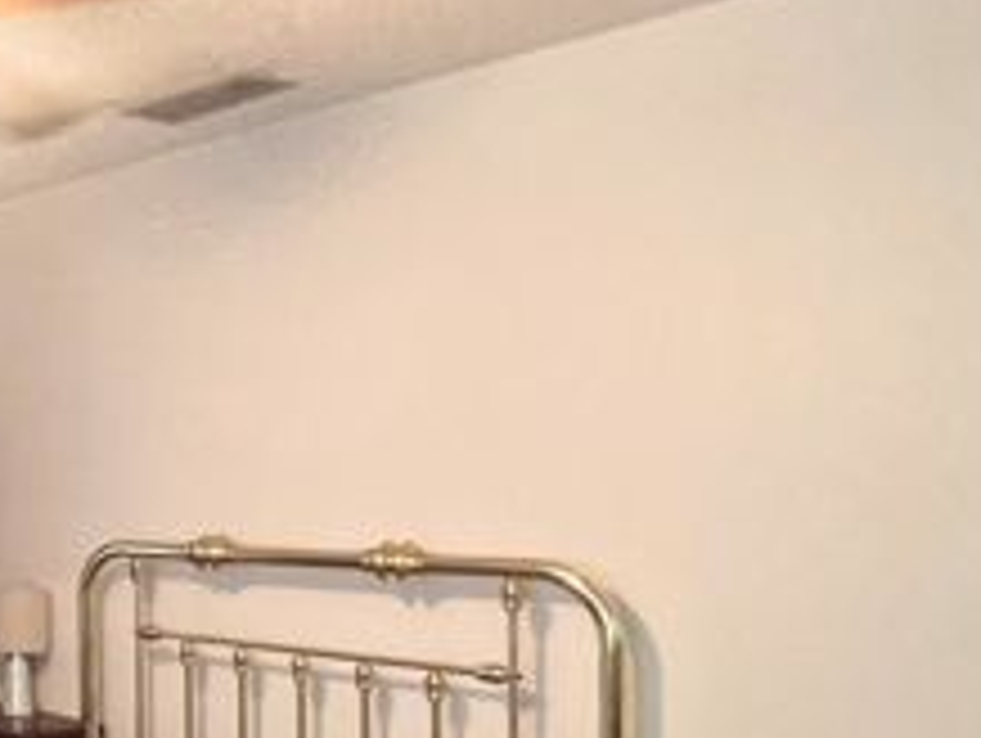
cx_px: -254
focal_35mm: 42
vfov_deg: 34.1
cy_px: 486
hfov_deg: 34.0
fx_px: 1192
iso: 640
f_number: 1.8
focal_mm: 1.57
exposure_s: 1/60
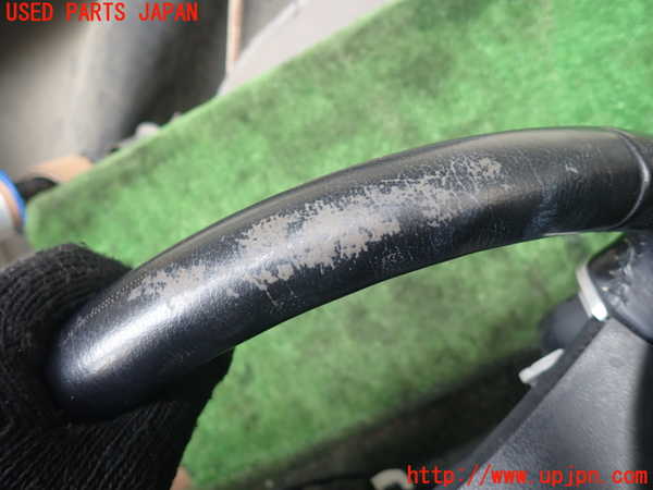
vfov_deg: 54.9
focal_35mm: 25
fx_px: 472
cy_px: 245
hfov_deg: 69.4
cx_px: 326
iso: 100
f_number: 2
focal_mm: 4.5
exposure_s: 1/60
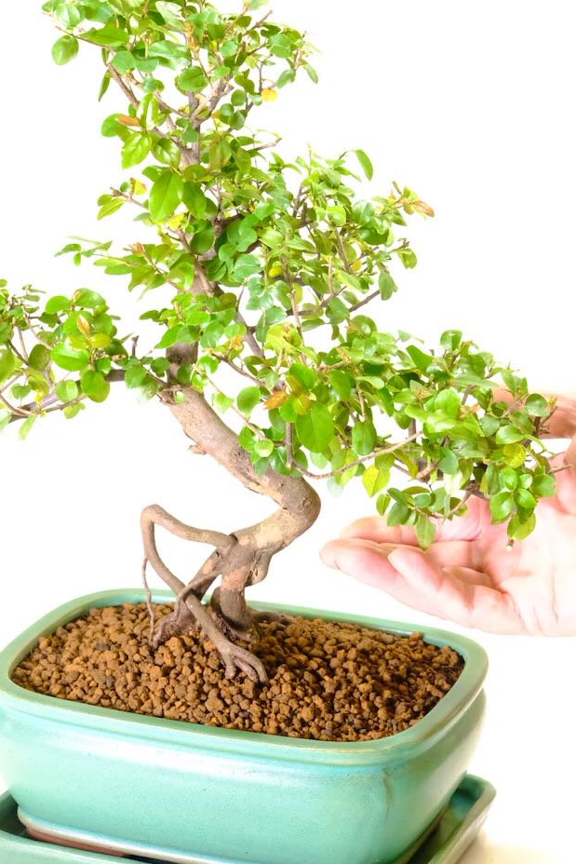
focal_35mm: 109
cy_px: 348
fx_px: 2615
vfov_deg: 18.7
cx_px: 195
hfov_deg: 12.6
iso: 3200
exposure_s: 1/30
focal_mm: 52.4
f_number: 9
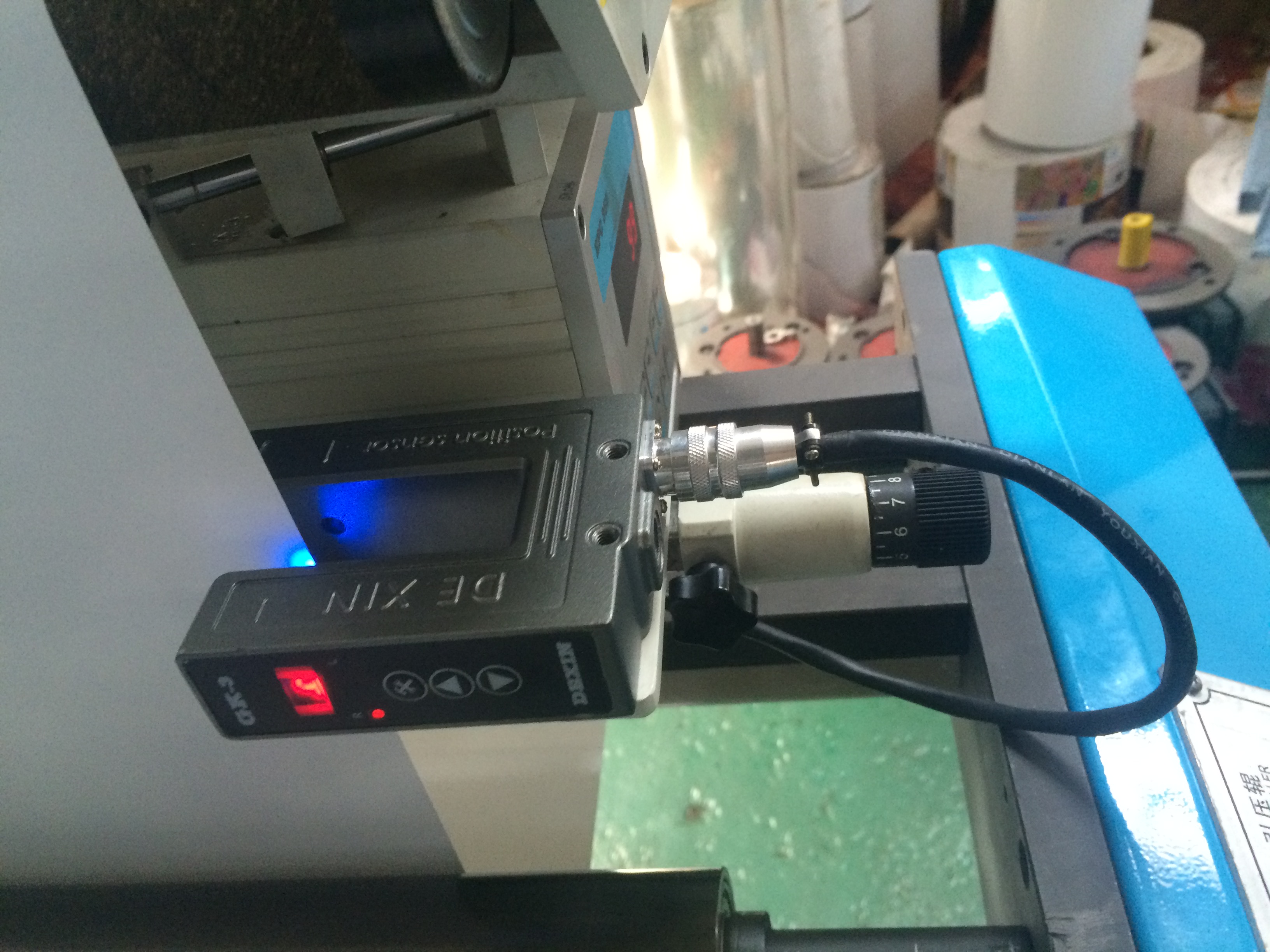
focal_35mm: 29
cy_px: 476
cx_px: 635
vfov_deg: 48.2
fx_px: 1064
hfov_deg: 61.7
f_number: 2.2
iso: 320
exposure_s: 1/33
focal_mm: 4.15
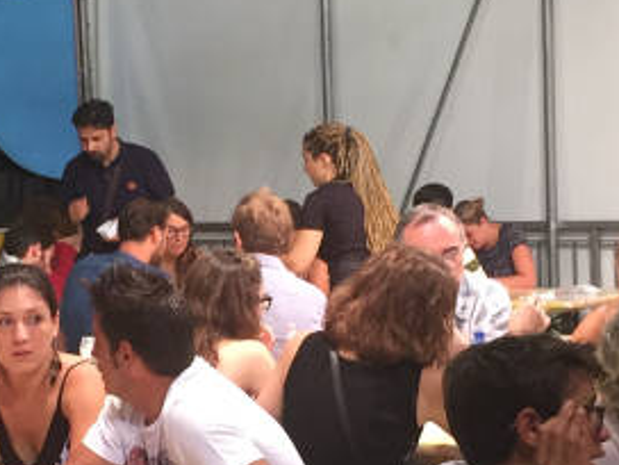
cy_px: 260
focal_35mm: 109
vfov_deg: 13.6
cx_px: 187
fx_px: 1949
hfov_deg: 18.0
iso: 100
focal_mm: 4.15
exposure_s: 1/33
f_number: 2.2
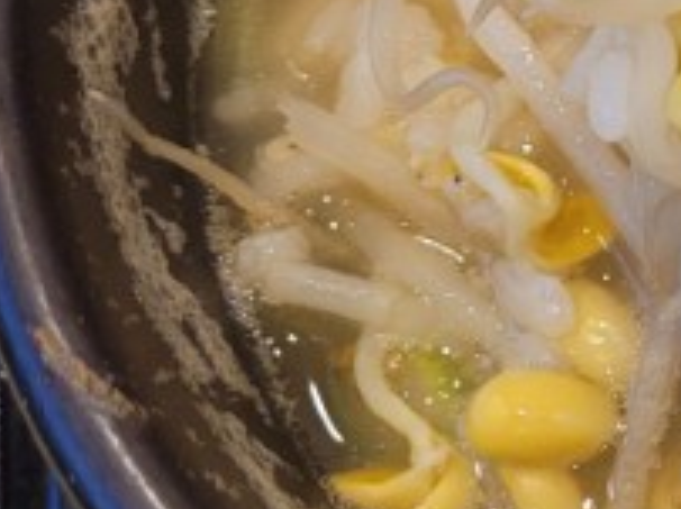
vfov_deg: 13.2
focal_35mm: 110
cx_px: 1094
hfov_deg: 16.0
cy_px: -17
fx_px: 2161
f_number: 1.8
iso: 200
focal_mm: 5.4
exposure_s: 1/60
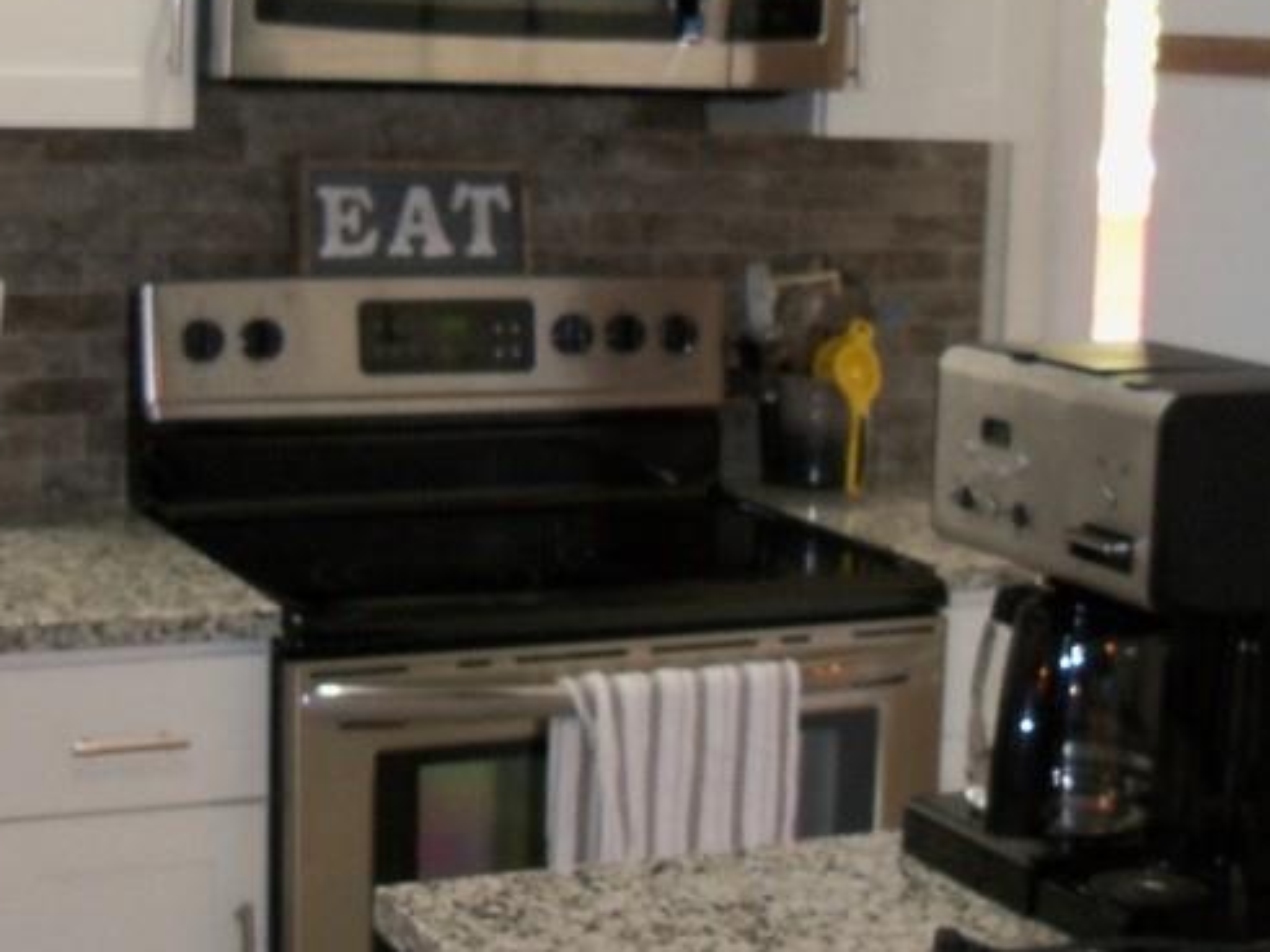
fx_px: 2678
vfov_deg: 20.2
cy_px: 460
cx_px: 704
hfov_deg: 26.7
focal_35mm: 73
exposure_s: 1/30
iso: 200
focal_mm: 6.2
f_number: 3.5
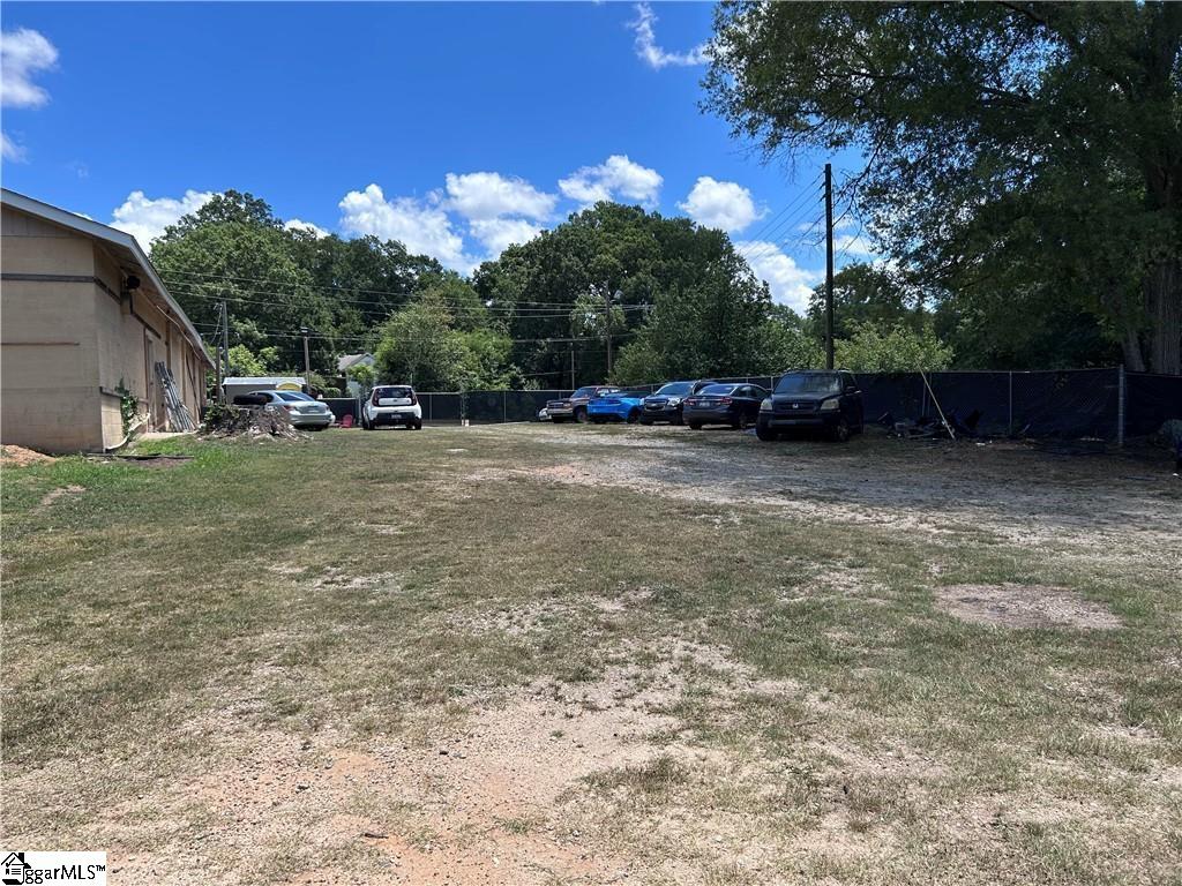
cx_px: 591
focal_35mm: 26
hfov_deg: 67.3
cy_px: 443
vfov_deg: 53.1
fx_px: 888
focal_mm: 5.7
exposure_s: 1/2571
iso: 50
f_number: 1.5
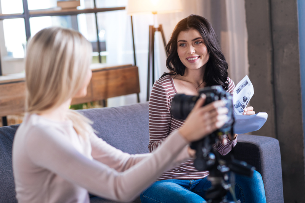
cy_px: 102
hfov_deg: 23.9
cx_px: 152
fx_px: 720
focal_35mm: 85
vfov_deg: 16.1
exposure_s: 1/160
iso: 320
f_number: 2.5
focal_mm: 85
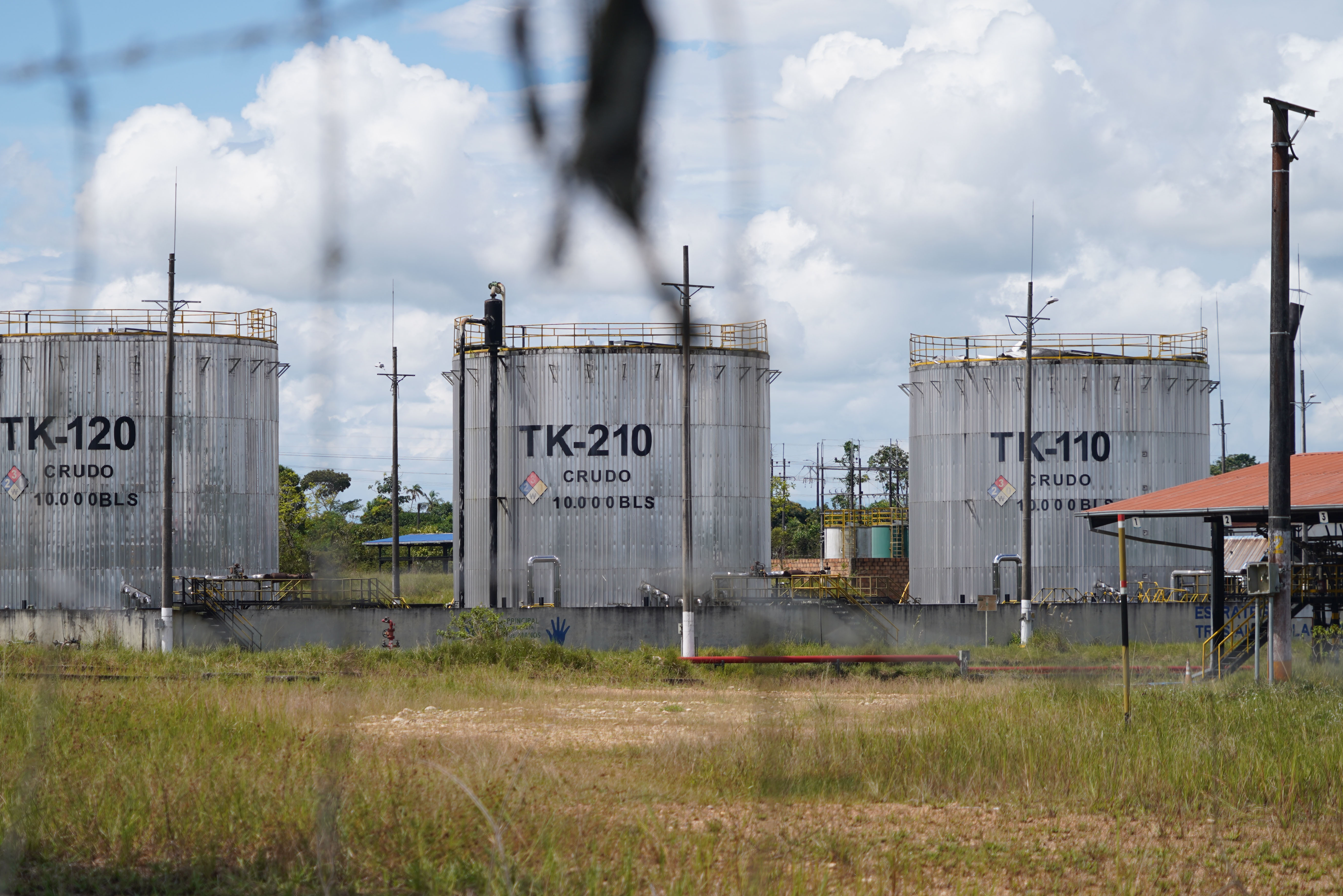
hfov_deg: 19.1
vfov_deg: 12.8
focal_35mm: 107
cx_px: 602
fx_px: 3991
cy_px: 475
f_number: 6.3
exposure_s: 1/500
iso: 100
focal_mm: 94
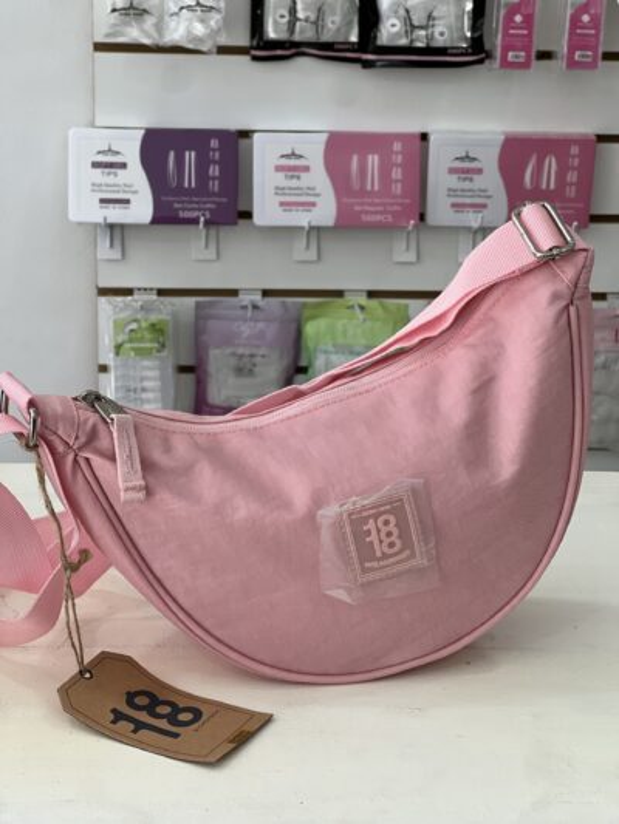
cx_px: 310
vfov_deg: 25.3
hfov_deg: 19.1
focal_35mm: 77
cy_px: 412
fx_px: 1835
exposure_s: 1/121
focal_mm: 9
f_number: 2.8
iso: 100
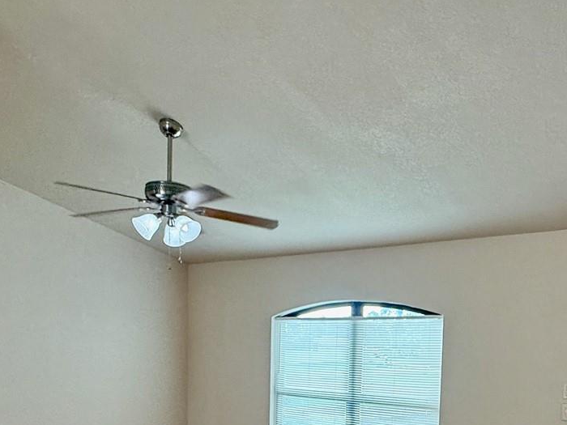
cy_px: 391
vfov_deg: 40.5
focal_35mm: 32
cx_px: 347
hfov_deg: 56.3
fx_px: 524
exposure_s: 1/120
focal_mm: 2.22
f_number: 2.2
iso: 125
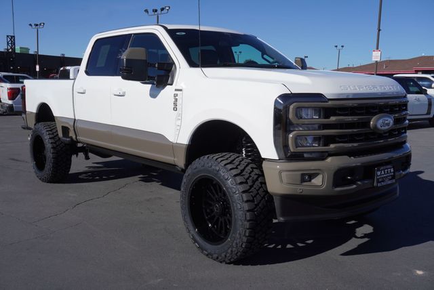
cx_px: 217
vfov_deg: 36.9
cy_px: 145
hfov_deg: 53.1
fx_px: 434
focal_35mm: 36
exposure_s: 1/400
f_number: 8
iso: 100
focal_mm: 24
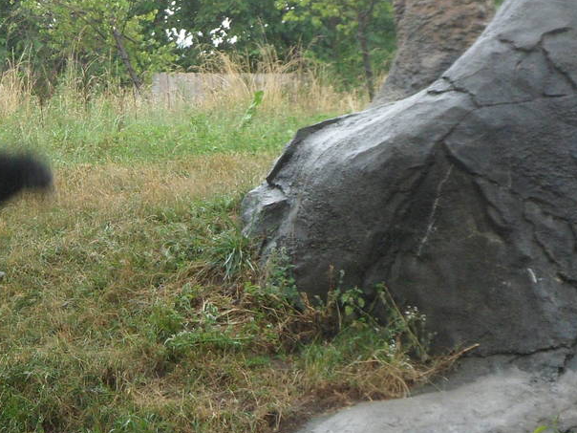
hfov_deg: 10.8
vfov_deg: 8.2
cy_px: 239
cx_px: -54
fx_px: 3000
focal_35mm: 180
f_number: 4.7
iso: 120
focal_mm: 10.6
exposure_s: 1/45
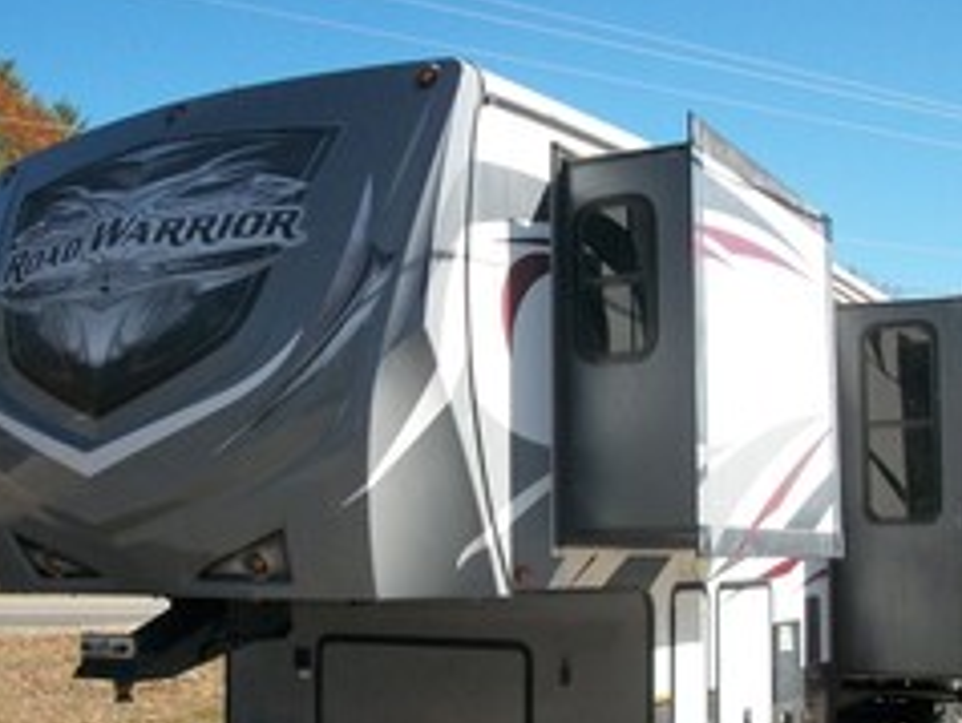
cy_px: 511
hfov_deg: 40.4
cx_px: 509
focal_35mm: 47
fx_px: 1307
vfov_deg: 30.6
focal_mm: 5.7
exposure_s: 1/320
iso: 200
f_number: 8.8
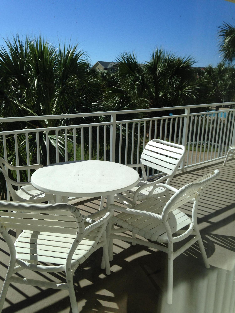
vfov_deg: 55.4
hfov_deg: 42.9
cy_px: 156
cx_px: 118
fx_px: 299
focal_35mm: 33
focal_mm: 4.12
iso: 50
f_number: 2.4
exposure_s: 1/1130
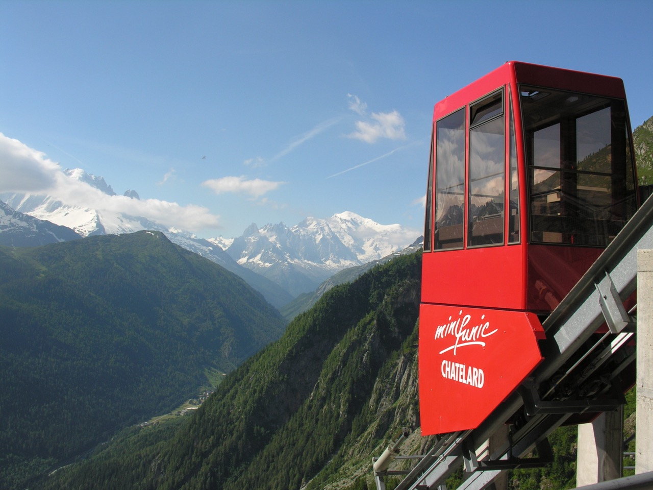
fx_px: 660
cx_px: 326
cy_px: 245
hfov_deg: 52.6
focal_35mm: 35
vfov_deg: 40.7
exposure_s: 1/230
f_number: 6.3
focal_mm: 8.9
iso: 50
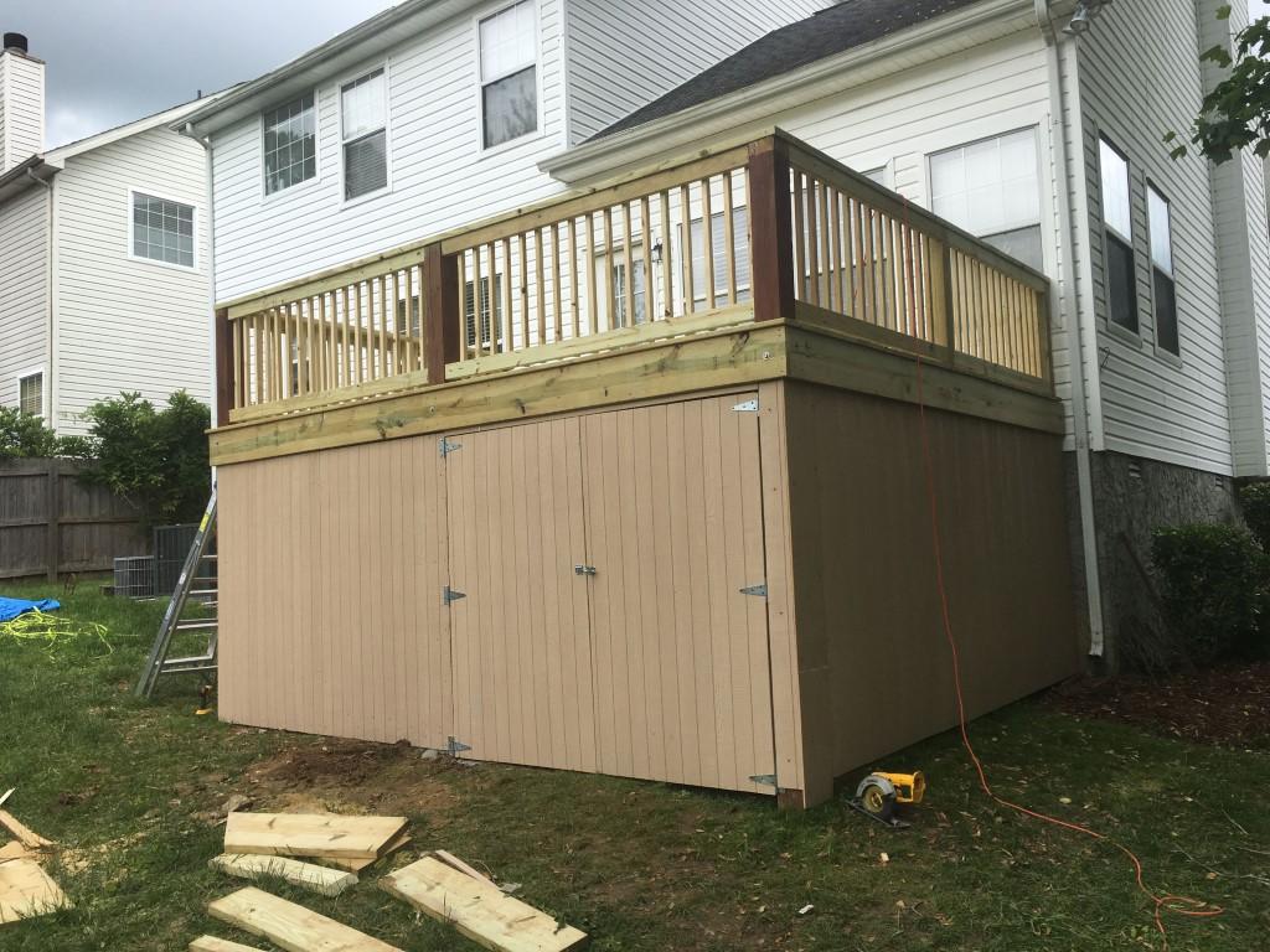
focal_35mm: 29
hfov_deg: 61.7
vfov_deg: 48.2
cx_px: 635
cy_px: 476
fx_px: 1064
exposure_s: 1/810
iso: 25
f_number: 2.2
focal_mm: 4.15
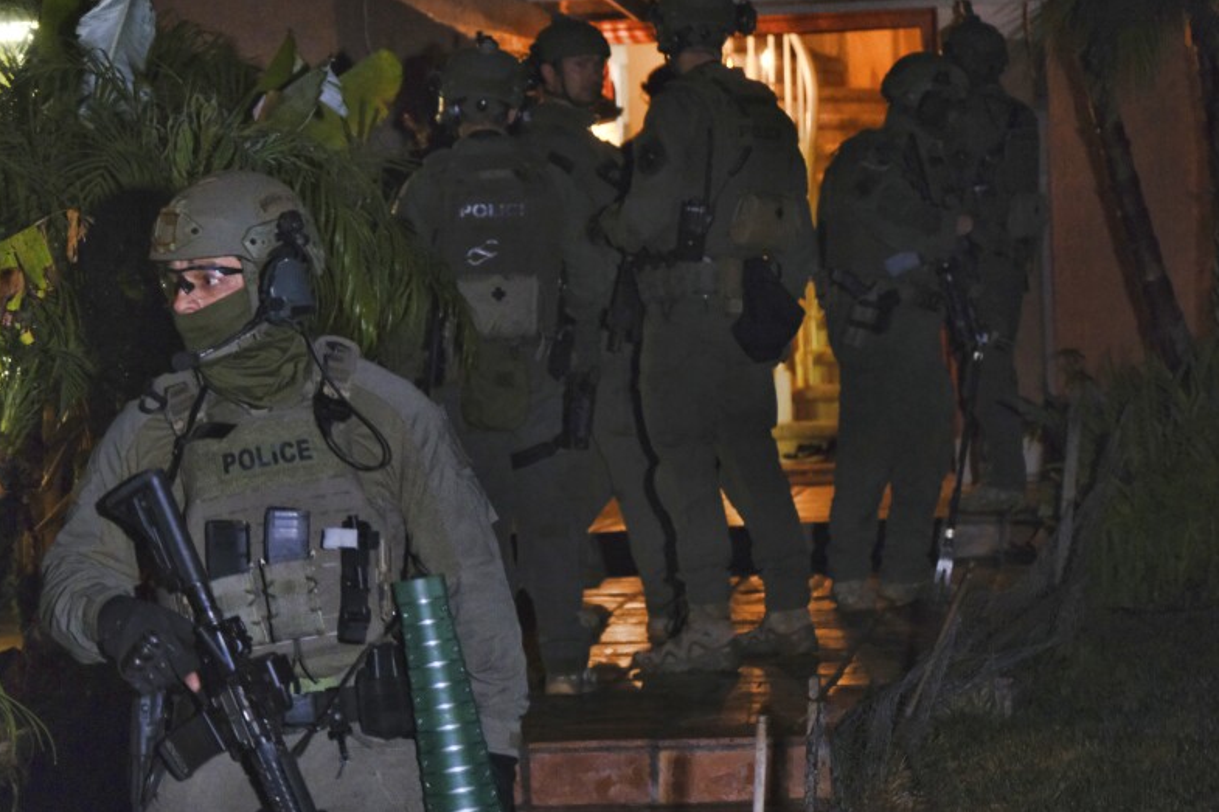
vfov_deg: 12.9
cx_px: 607
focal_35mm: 106
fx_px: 3588
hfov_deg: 19.3
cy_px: 407
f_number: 4
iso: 10000
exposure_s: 1/125
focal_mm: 69.8
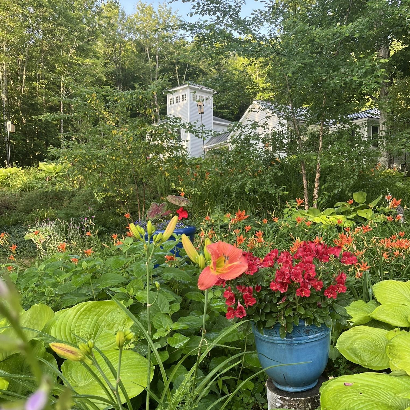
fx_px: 415
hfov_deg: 52.5
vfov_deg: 52.1
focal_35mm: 31
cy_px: 250
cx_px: 206
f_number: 1.6
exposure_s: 1/164
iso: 64
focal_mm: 5.1
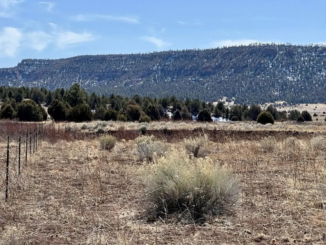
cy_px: 99
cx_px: 134
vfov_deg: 15.1
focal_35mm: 98
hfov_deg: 20.0
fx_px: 923
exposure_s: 1/1179
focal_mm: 9
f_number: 2.8
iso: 32
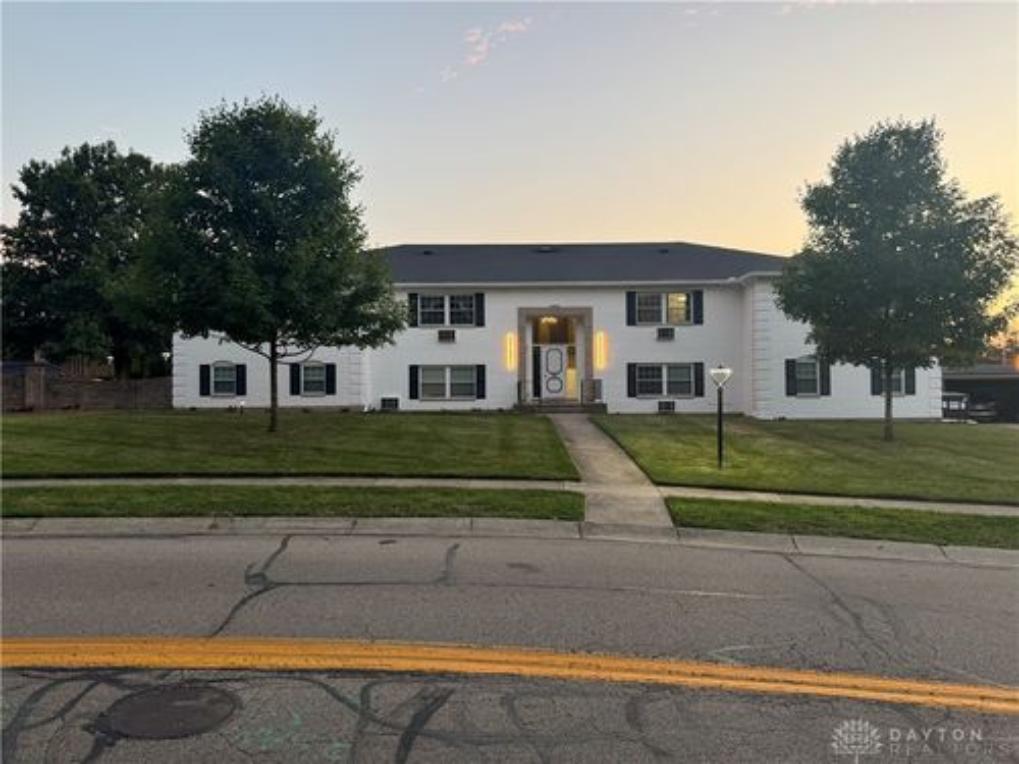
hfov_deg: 71.6
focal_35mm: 24
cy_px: 382
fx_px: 706
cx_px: 510
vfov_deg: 56.8
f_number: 1.78
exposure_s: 1/120
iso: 125
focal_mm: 6.76
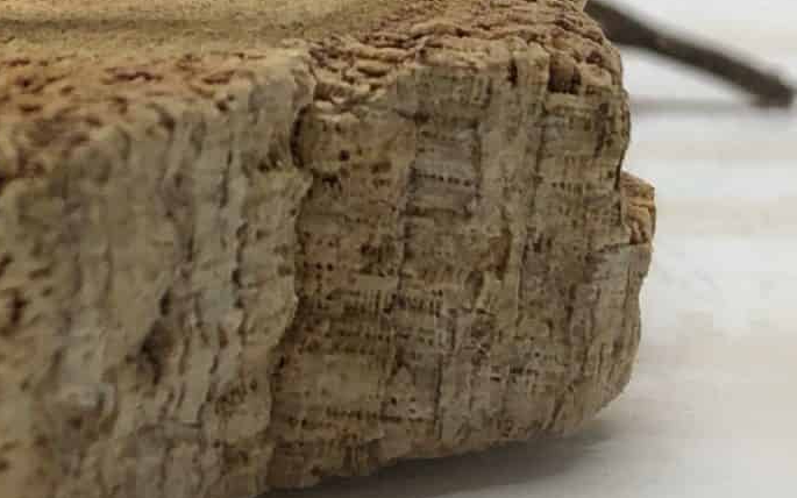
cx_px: 62
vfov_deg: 11.4
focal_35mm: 111
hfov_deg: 18.4
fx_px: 2411
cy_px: -194
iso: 25
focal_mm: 3.99
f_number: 1.8
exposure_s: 1/50
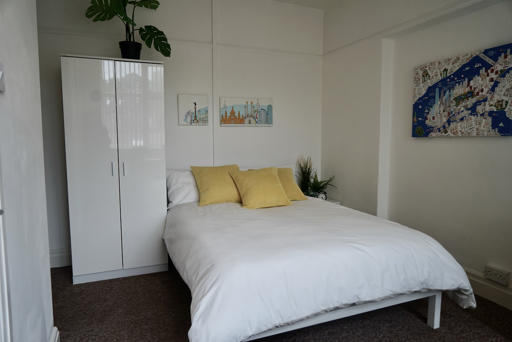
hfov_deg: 73.7
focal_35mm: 24
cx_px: 256
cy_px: 171
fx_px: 341
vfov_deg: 53.2
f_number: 4
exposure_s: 1/160
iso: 400
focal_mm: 24
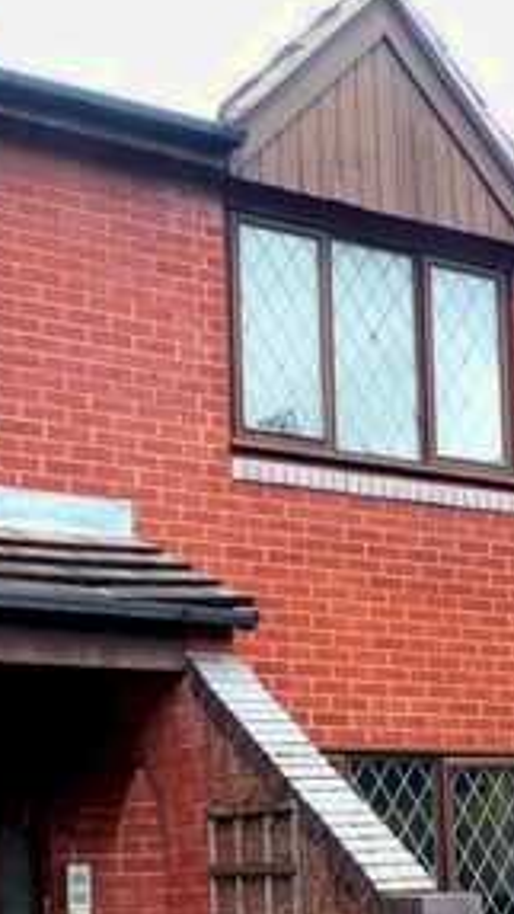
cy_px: 794
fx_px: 1550
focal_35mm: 64
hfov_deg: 18.8
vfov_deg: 31.5
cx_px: 252
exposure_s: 1/60
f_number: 5.8
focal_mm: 4.3
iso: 80
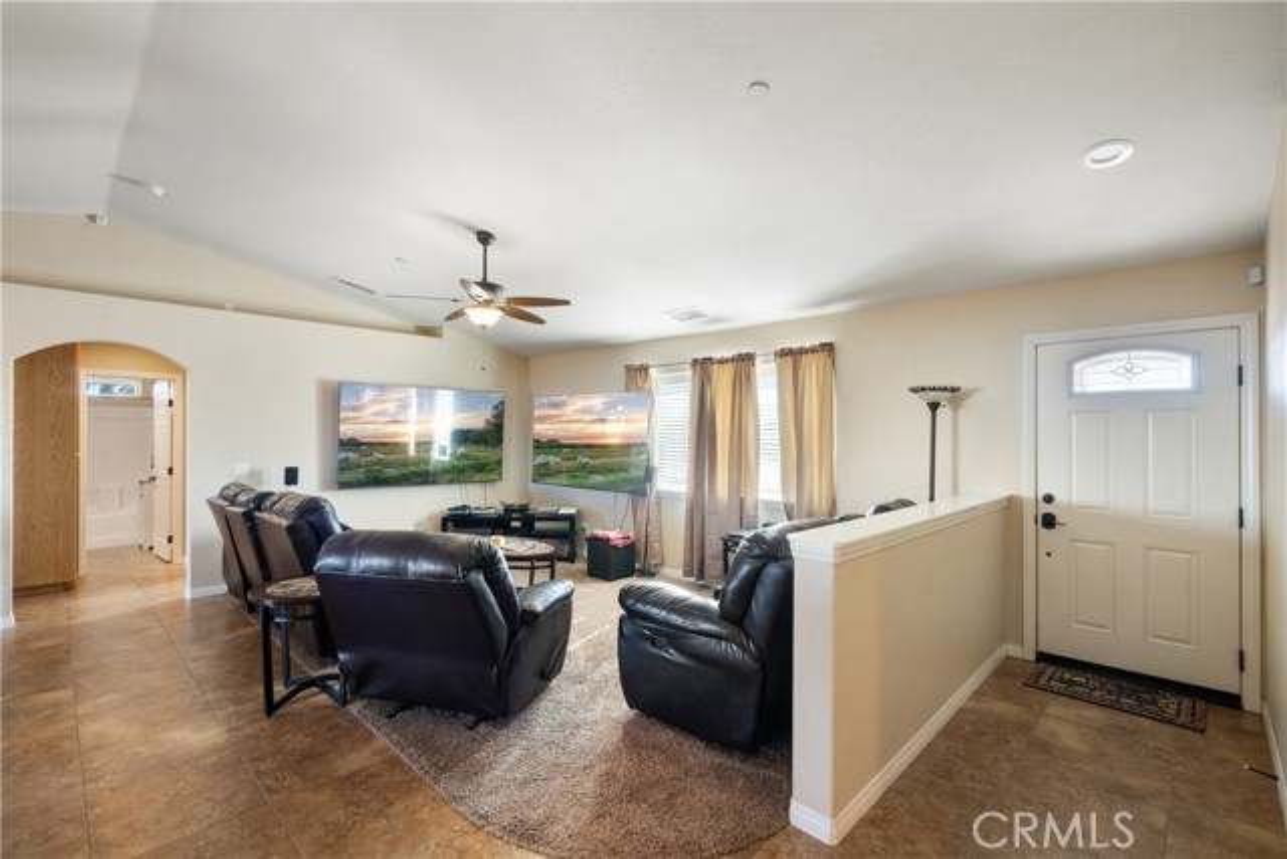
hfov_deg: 96.7
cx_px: 644
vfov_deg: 73.8
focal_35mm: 16
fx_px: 572
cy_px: 430
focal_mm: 16
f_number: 22
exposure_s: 8
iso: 100
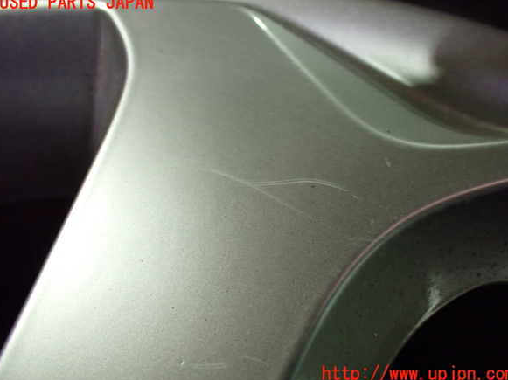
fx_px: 455
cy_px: 189
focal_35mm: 31
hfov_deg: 58.4
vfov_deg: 45.4
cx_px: 257
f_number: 2.3
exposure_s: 1/100
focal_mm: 5.4
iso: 800
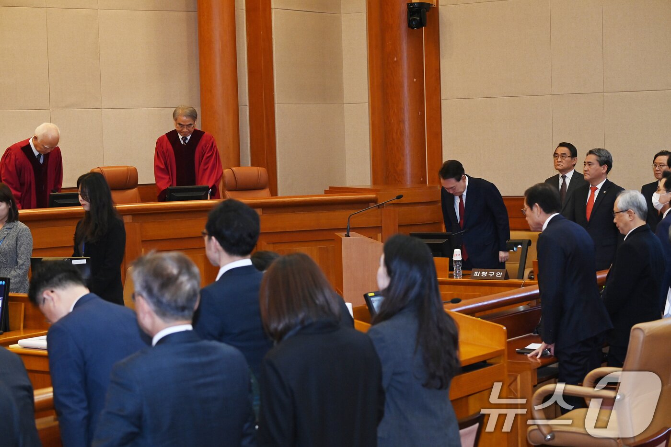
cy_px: 224
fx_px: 1491
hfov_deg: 25.4
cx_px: 336
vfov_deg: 17.1
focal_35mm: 80
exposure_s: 1/320
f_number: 5.6
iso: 3200
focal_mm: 80
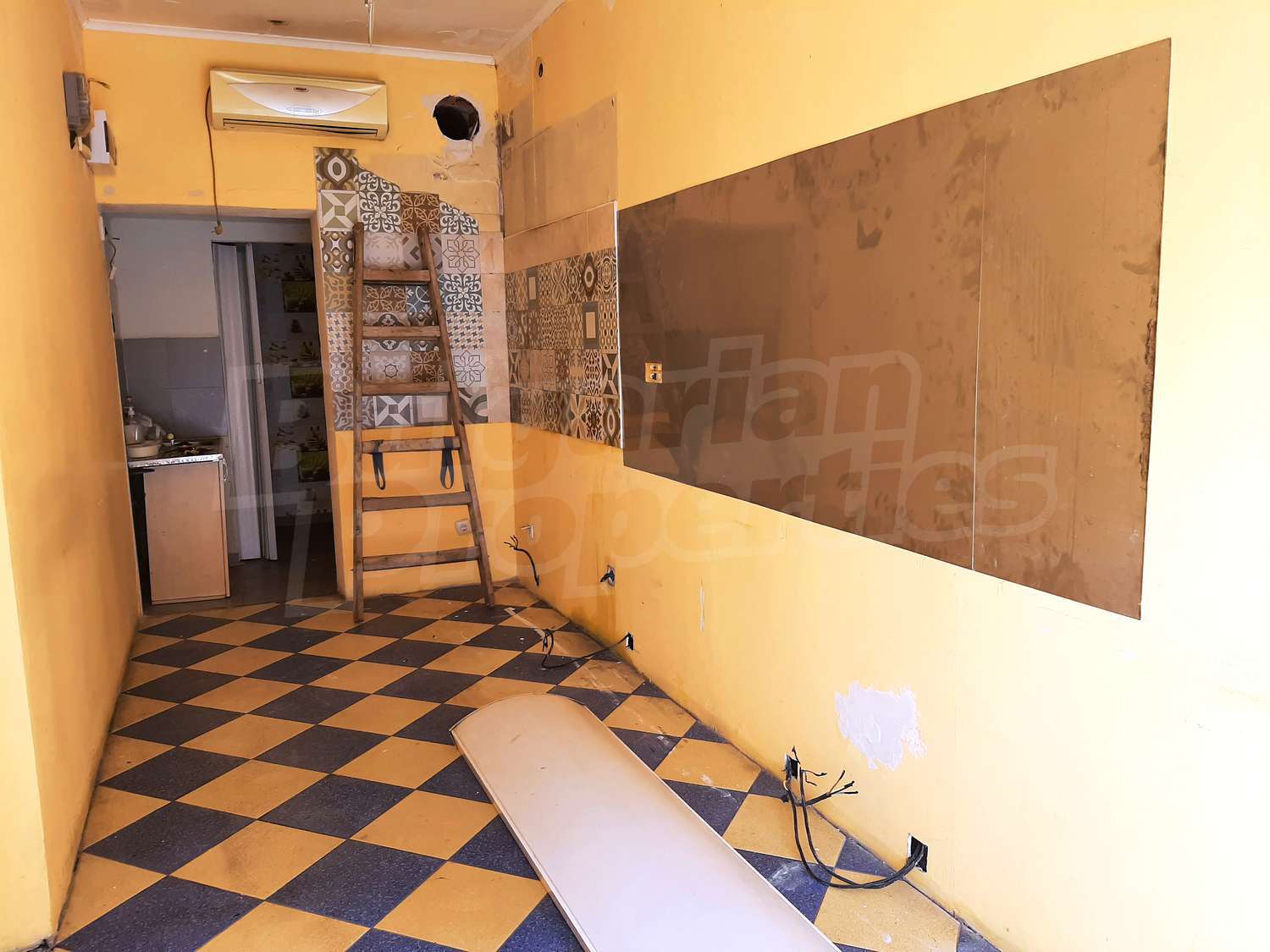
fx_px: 954
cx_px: 635
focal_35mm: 26
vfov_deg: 53.1
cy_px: 476
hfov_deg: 67.3
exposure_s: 1/142
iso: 40
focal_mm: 3.93
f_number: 1.7
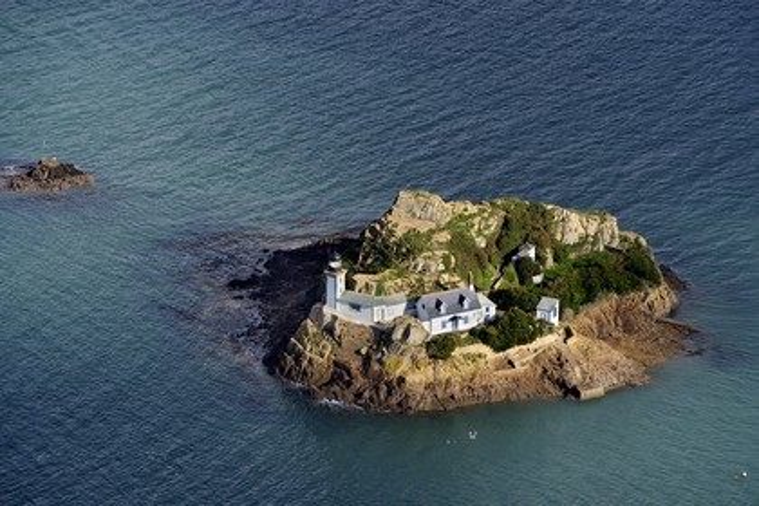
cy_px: 253
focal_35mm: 200
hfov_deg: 10.3
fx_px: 4216
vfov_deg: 6.9
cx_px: 380
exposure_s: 1/1000
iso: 500
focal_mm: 200
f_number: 9
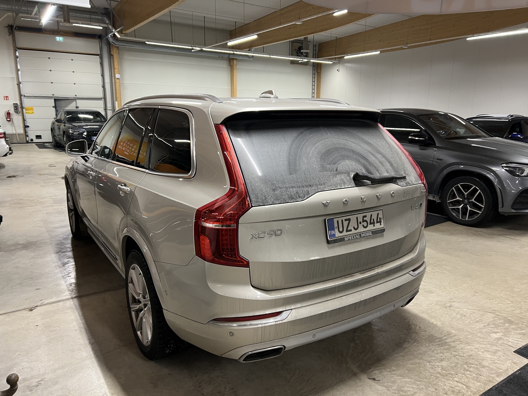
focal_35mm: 26
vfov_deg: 53.1
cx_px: 264
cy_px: 198
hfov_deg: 67.3
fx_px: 397
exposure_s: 1/50
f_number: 1.5
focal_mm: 5.7
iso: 100
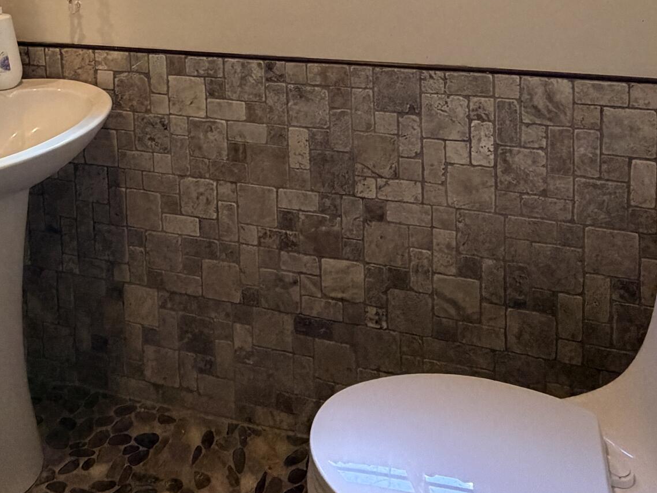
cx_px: 275
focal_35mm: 37
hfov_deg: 49.9
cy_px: -81
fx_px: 702
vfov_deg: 32.7
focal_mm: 2.22
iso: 320
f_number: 2.2
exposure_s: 1/60
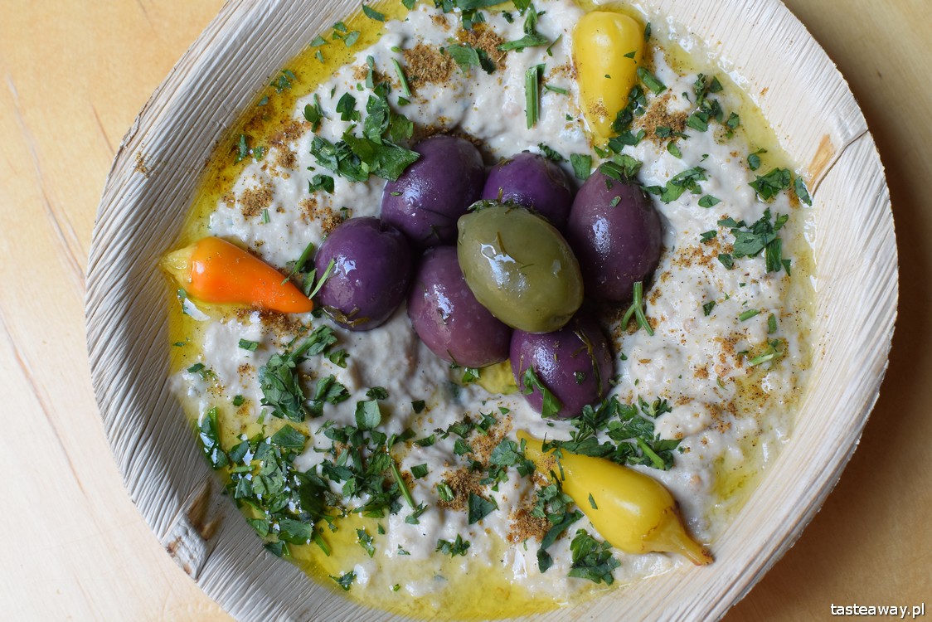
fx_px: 1359
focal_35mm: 52
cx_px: 466
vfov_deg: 25.8
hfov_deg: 37.8
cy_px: 311
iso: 560
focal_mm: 35
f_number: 8
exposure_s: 1/125
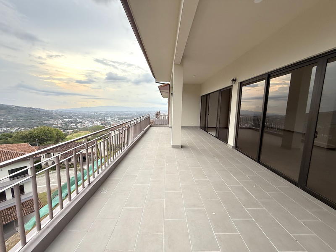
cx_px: 168
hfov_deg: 102.1
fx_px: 136
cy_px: 126
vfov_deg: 85.7
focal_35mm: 14
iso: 64
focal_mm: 2.22
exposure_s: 1/709
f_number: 2.2
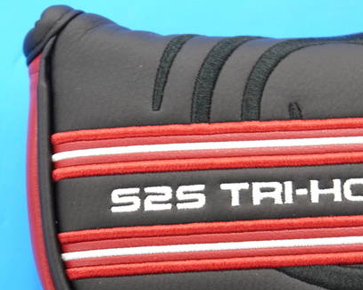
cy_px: 198
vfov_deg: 11.9
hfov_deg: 14.9
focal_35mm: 129
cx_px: 227
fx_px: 1385
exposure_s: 1/40
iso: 800
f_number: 5.6
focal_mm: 42
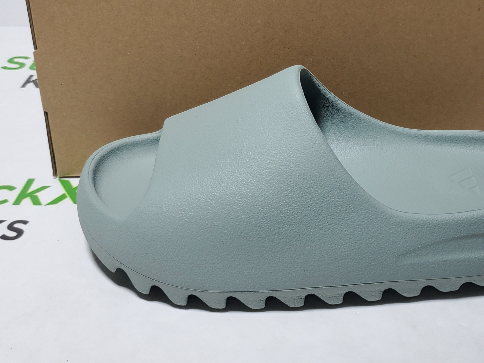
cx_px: 332
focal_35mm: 46
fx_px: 643
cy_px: 52
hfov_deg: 40.6
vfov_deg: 30.4
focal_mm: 4.3
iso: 50
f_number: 1.5
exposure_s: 1/376
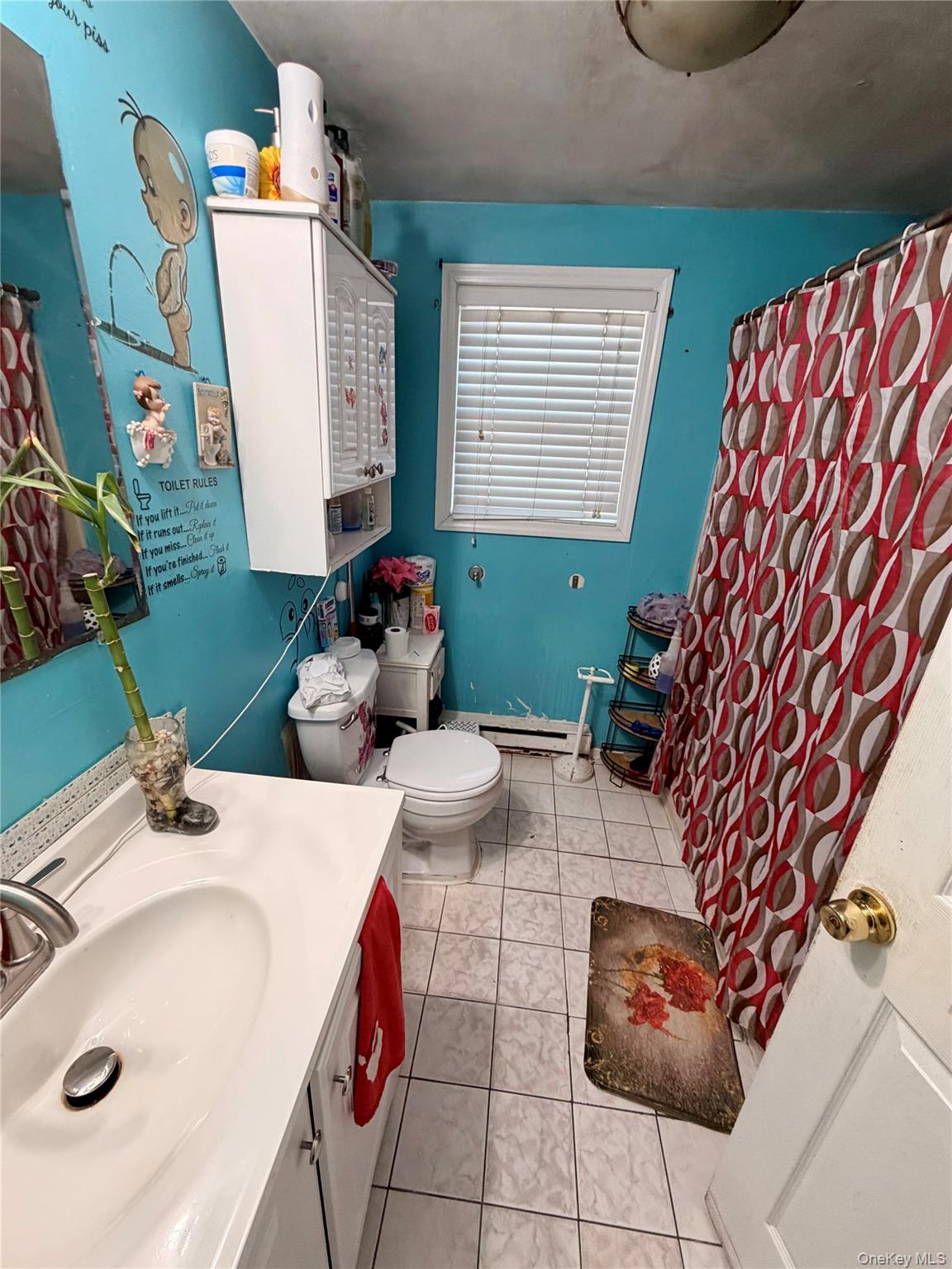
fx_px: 513
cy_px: 634
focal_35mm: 14
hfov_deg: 85.7
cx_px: 476
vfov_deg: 102.1
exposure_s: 1/120
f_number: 2.2
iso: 250
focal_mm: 2.22
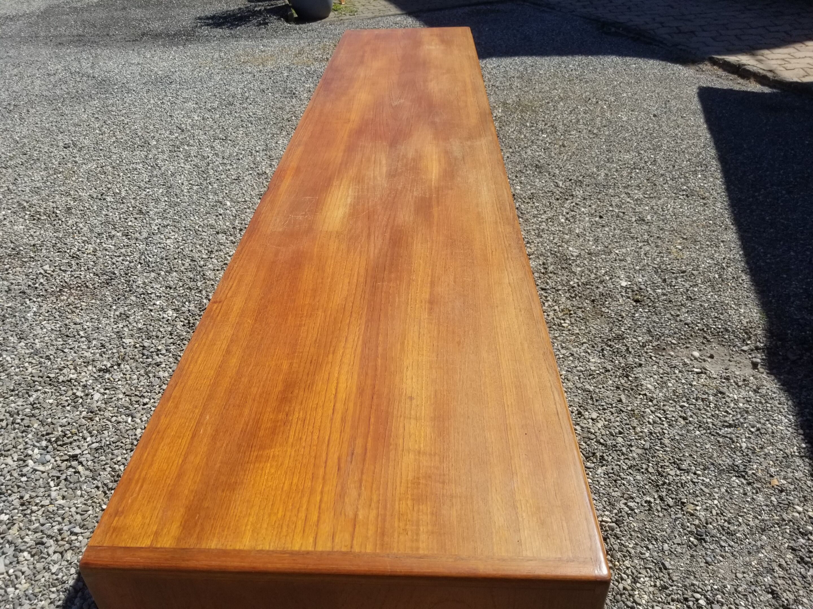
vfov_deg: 53.1
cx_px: 406
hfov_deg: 67.3
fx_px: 611
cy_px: 304
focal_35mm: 26
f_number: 1.7
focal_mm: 4.25
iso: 50
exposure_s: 1/2952
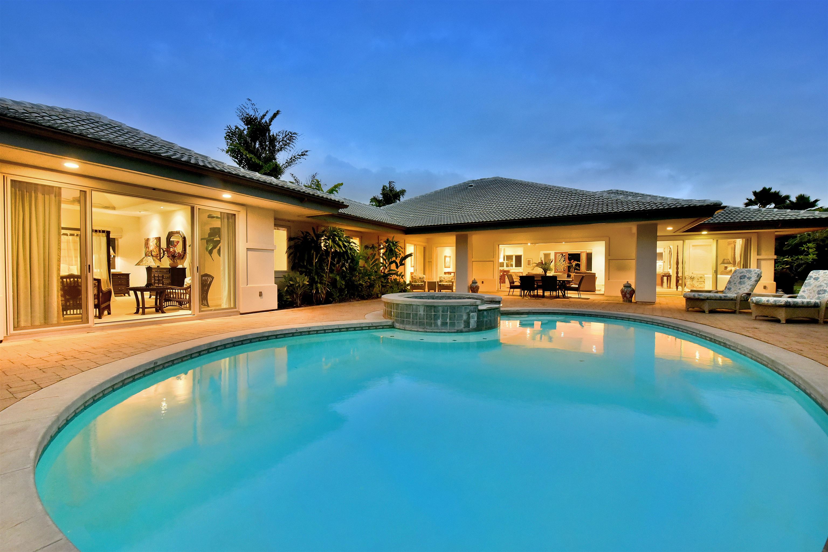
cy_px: 276
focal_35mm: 14
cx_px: 414
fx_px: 322
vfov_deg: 81.2
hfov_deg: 104.2
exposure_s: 1/13
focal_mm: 14
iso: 6400
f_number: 10
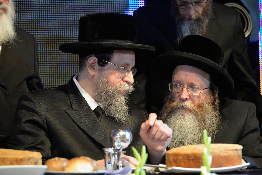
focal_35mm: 150
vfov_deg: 9.1
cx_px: 131
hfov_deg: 13.7
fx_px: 1091
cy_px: 88
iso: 1600
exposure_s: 1/160
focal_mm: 150
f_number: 5.6
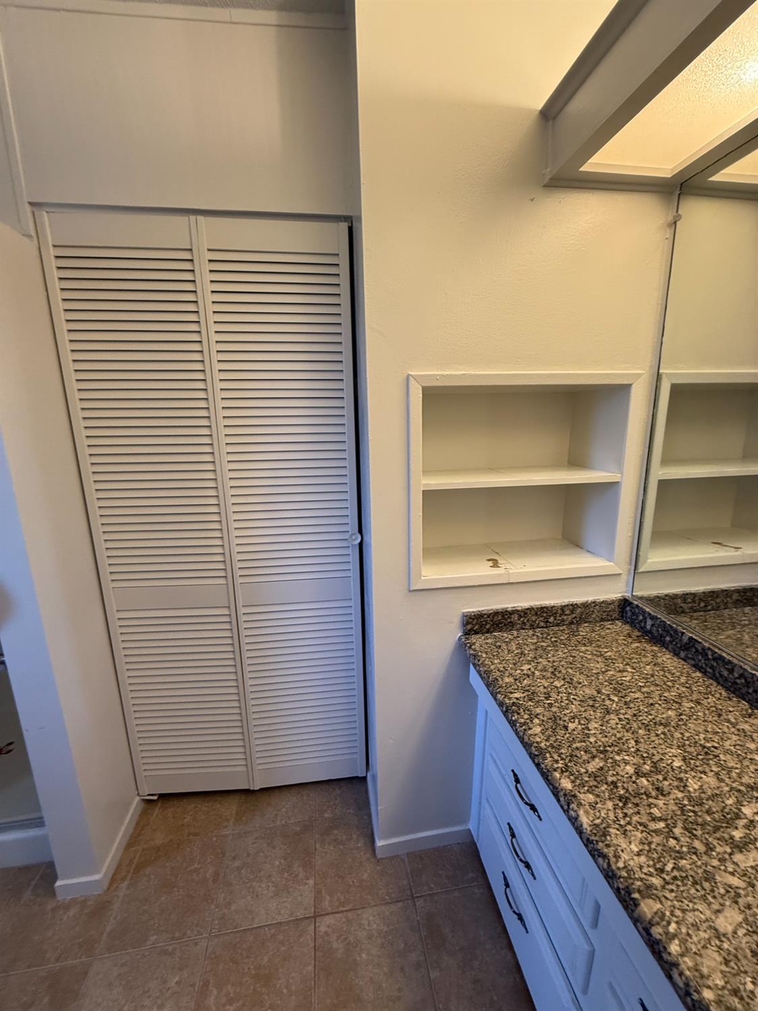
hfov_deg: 85.7
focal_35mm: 14
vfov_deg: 102.1
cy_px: 506
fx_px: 409
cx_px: 379
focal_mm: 2.22
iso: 160
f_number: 2.2
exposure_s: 1/60
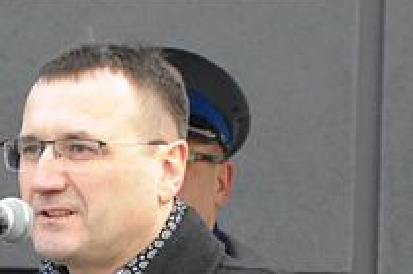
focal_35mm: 634
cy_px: 435
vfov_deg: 2.2
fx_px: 7262
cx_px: -159
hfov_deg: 3.2
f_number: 8
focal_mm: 105
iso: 1600
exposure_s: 1/160
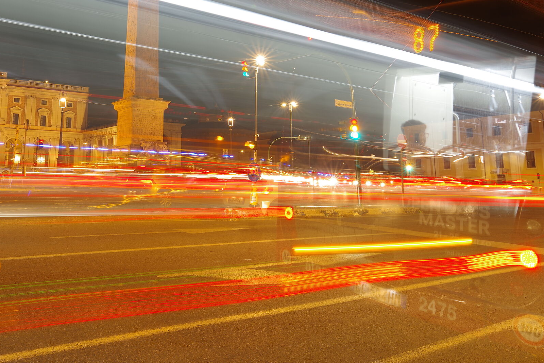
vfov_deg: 39.2
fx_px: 499
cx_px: 164
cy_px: 103
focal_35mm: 33
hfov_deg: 55.5
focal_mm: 22
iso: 100
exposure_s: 17.8
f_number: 11
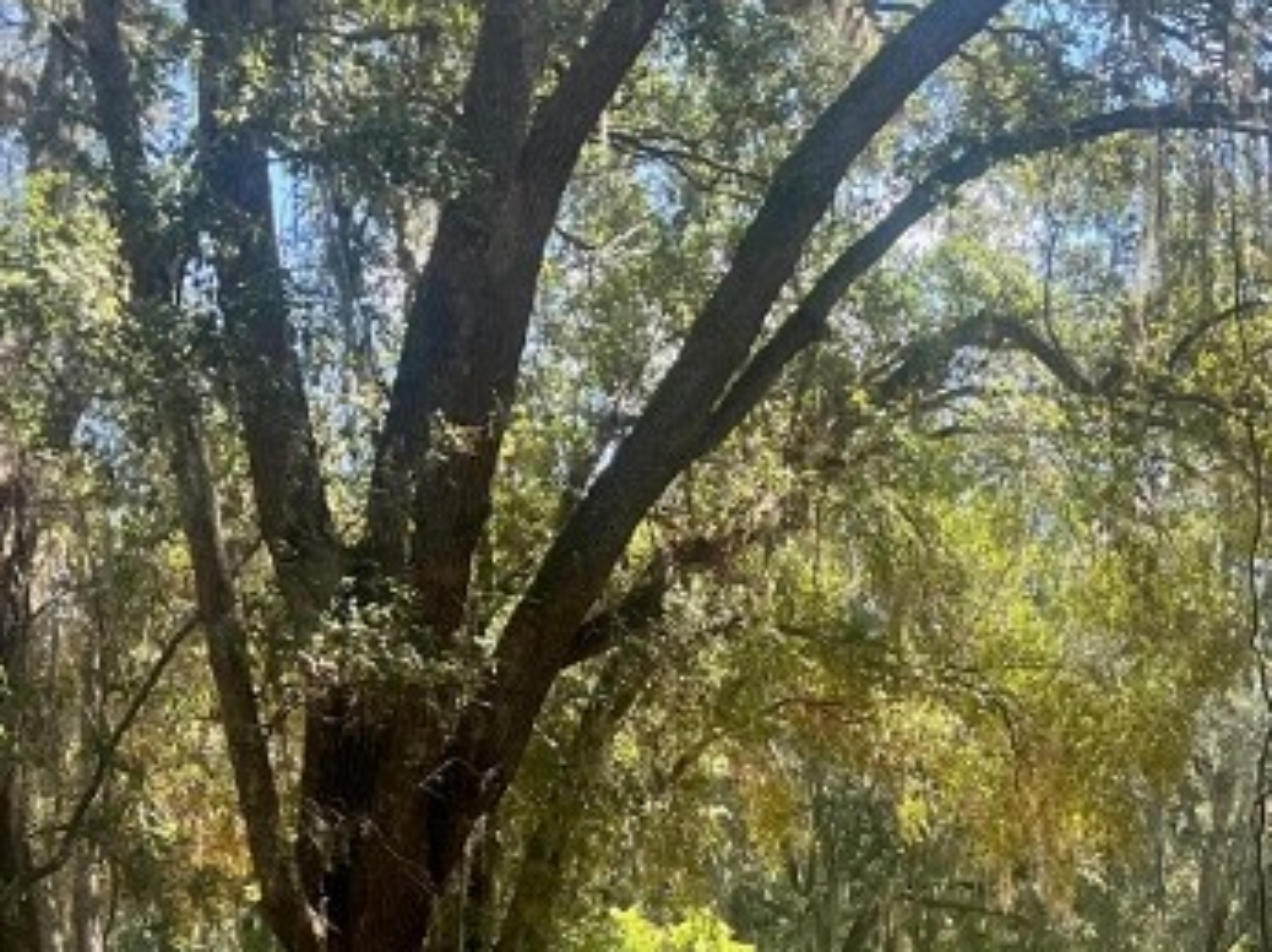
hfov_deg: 24.7
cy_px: 1110
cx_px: 1107
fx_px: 2827
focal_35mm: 77
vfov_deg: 18.2
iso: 50
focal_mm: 5.1
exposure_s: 1/668
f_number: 1.6
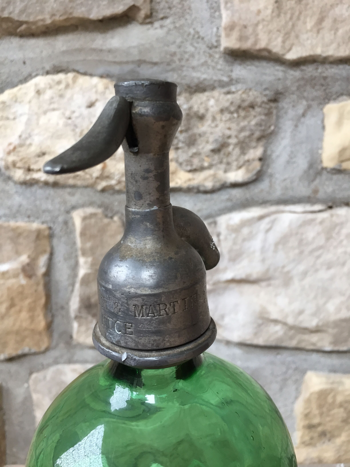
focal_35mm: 29
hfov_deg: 48.2
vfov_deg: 61.7
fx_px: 391
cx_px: 175
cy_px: 234
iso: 100
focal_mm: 4.15
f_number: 2.2
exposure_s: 1/33
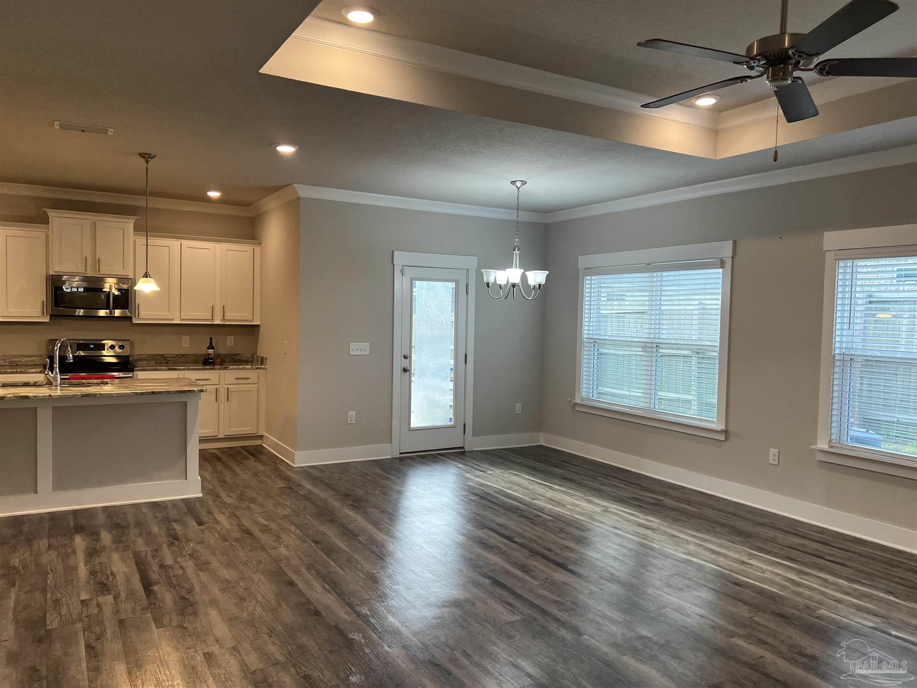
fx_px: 689
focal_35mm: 26
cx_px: 458
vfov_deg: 53.1
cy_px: 344
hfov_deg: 67.3
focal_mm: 5.7
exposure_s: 1/120
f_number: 1.5
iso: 100
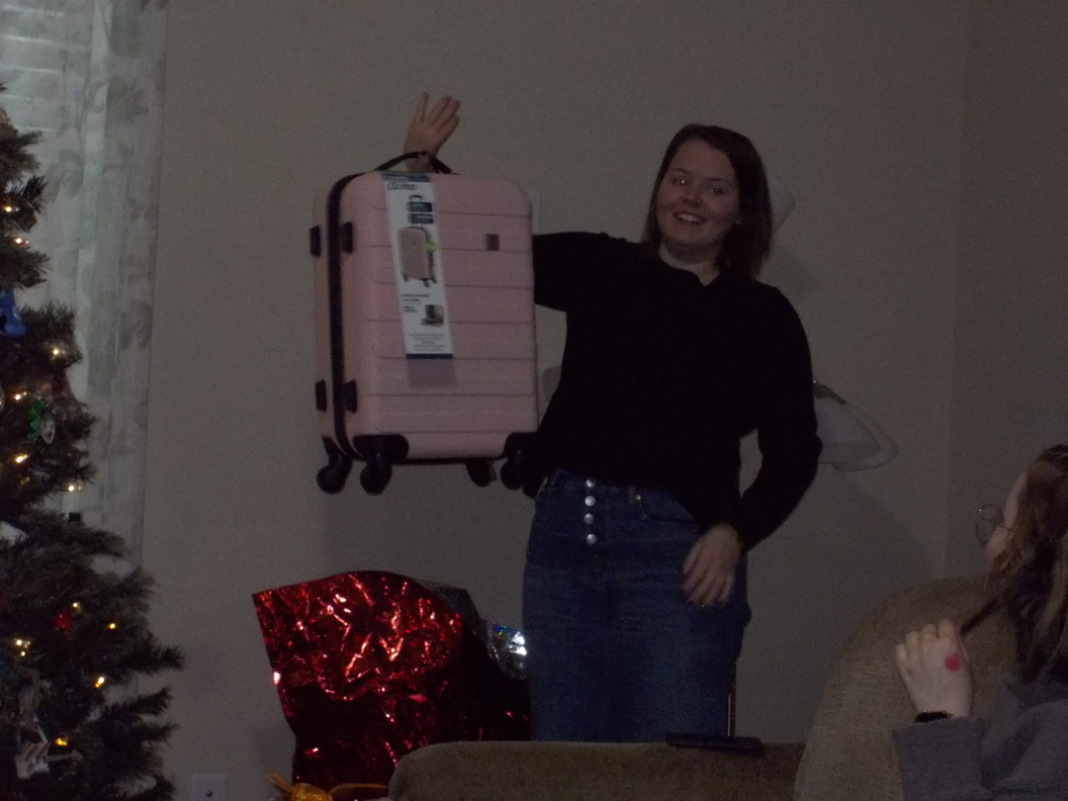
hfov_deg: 28.2
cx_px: 534
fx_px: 2129
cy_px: 400
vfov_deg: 21.3
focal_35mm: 69
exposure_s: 1/60
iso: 800
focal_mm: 9.7
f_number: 5.3
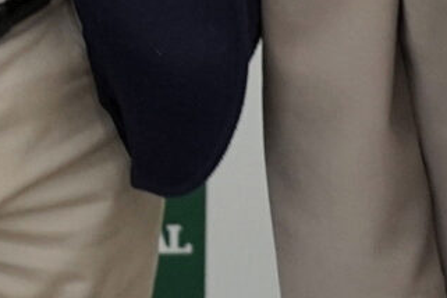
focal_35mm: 271
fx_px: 3365
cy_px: -675
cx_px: -487
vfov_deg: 4.8
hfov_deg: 7.3
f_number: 4
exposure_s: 1/160
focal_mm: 34
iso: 1250
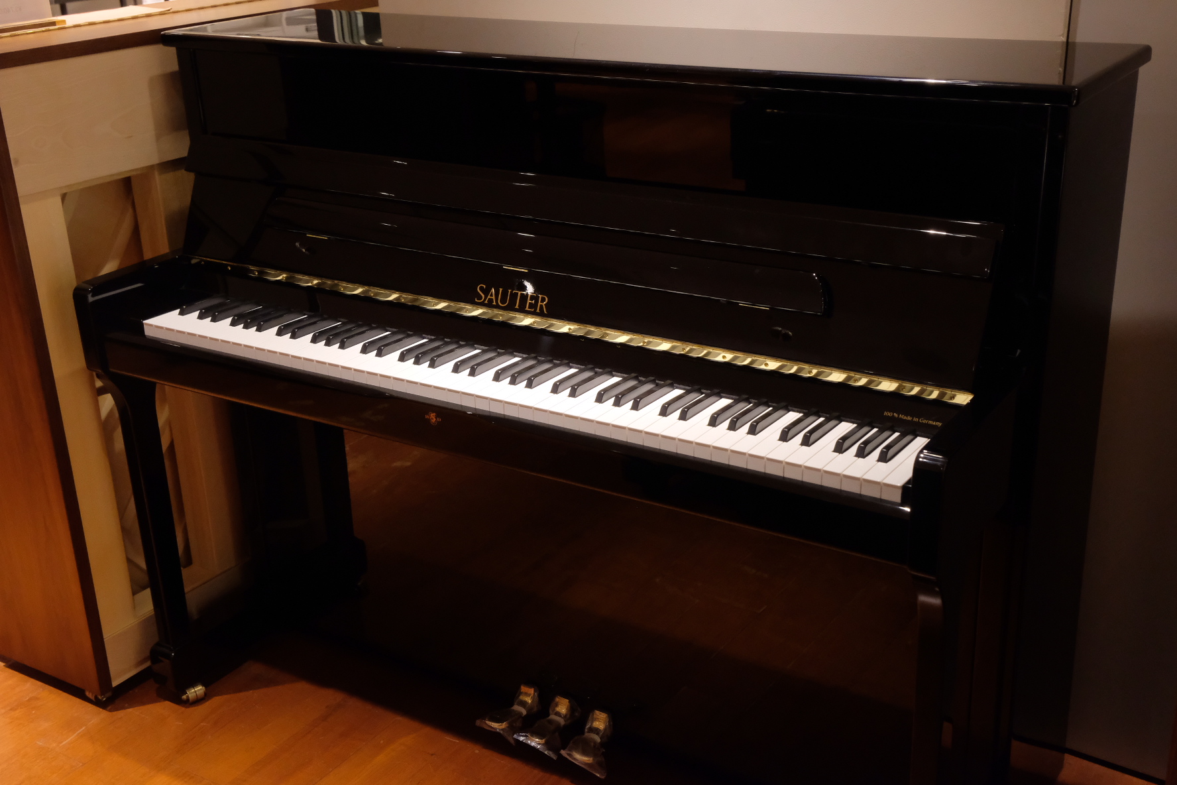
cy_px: 392
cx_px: 588
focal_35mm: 39
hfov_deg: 49.6
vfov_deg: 34.2
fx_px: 1275
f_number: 5.6
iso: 5000
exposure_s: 1/100
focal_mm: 26.2
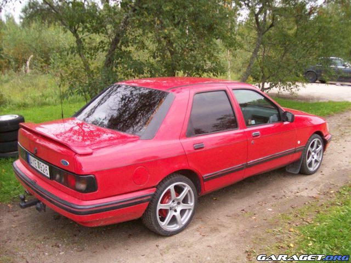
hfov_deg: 51.4
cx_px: 176
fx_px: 365
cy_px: 132
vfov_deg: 39.7
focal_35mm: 36
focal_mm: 6
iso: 200
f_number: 2.7
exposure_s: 1/112
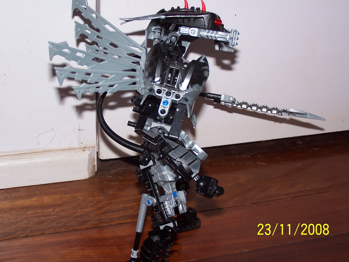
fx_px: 675
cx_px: 174
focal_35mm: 67
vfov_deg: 21.9
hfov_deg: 29.0
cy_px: 131
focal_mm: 11.1
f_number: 3.2
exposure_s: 1/60
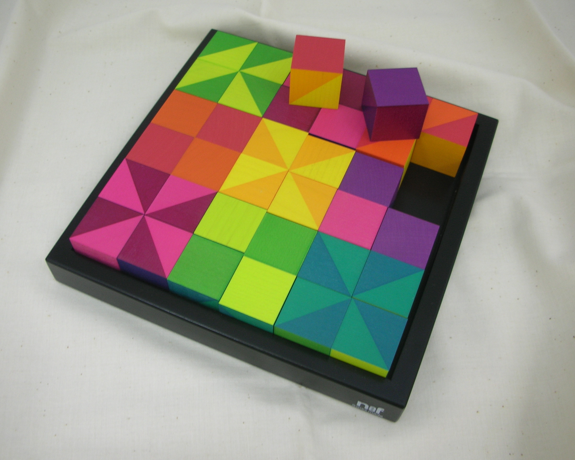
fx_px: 630
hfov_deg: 49.1
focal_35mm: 37
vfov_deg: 40.1
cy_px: 233
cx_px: 293
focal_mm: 5.8
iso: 50
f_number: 3
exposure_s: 1/5.7
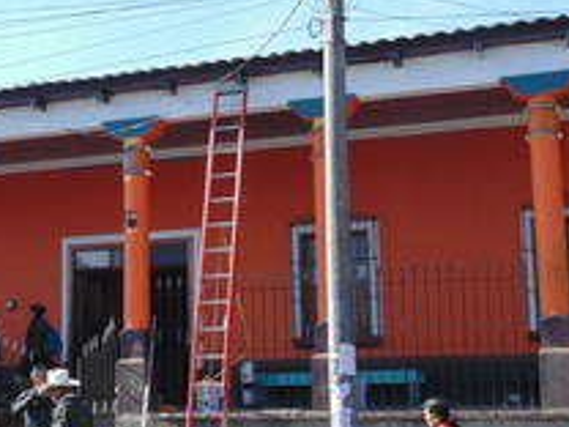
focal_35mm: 65
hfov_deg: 29.6
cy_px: 215
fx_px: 1068
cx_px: 186
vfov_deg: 22.6
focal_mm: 4.8
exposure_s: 1/400
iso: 80
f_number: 3.2
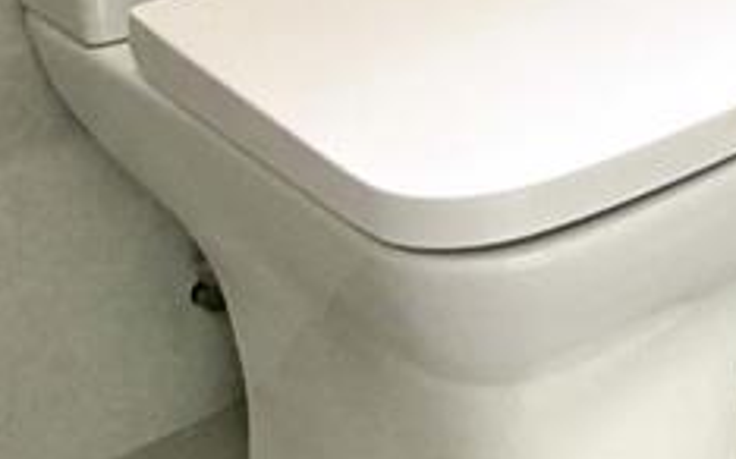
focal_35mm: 76
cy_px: -311
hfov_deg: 22.3
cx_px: 1104
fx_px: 1524
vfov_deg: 15.3
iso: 320
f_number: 2.2
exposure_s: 1/100
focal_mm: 2.22
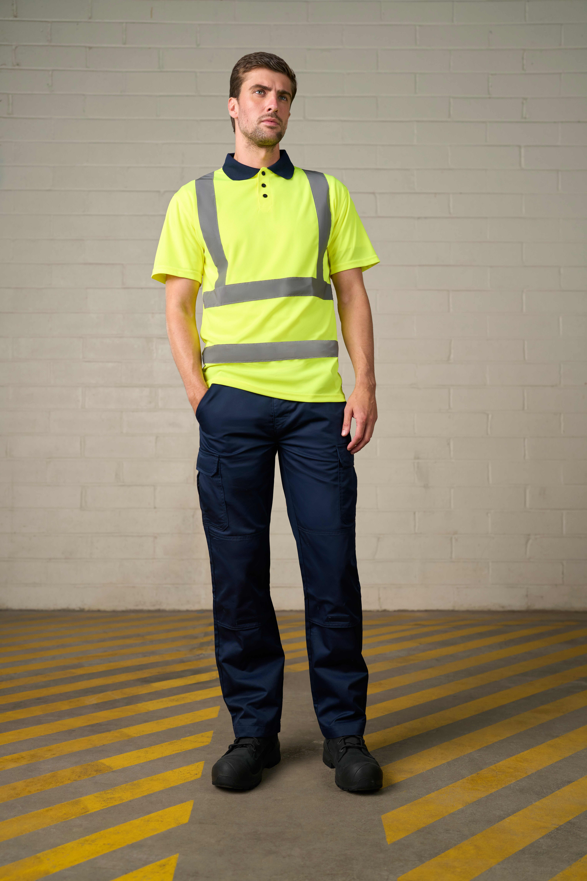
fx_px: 856
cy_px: 440
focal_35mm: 35
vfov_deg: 54.4
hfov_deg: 37.9
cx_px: 294
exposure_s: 1/160
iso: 250
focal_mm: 35
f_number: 2.8
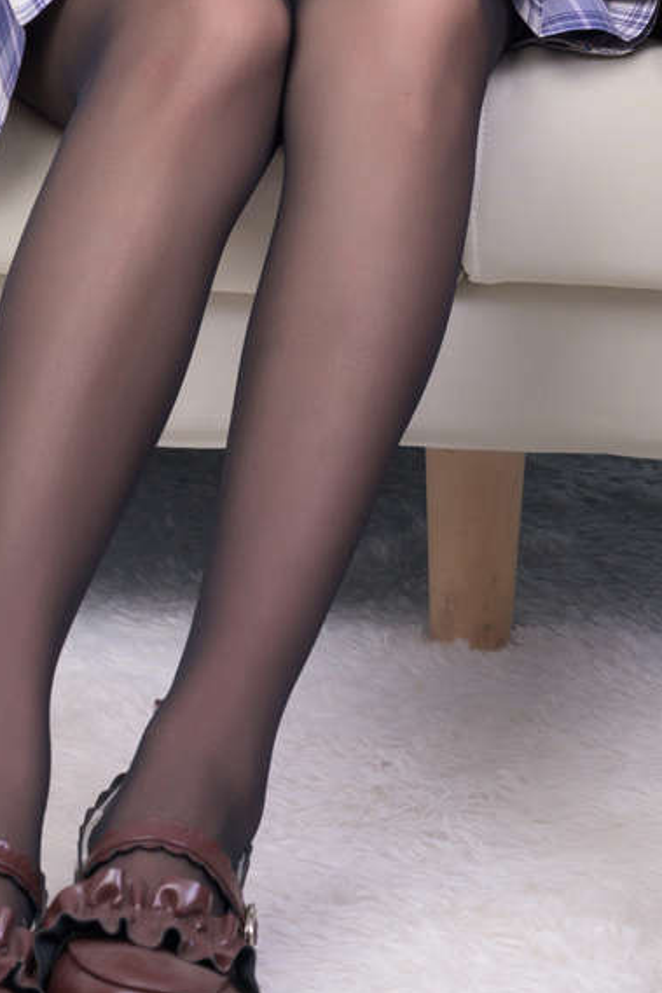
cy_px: -278
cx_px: 566
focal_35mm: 168
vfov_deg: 11.9
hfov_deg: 8.2
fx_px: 4631
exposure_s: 1/160
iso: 400
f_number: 8
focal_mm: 53
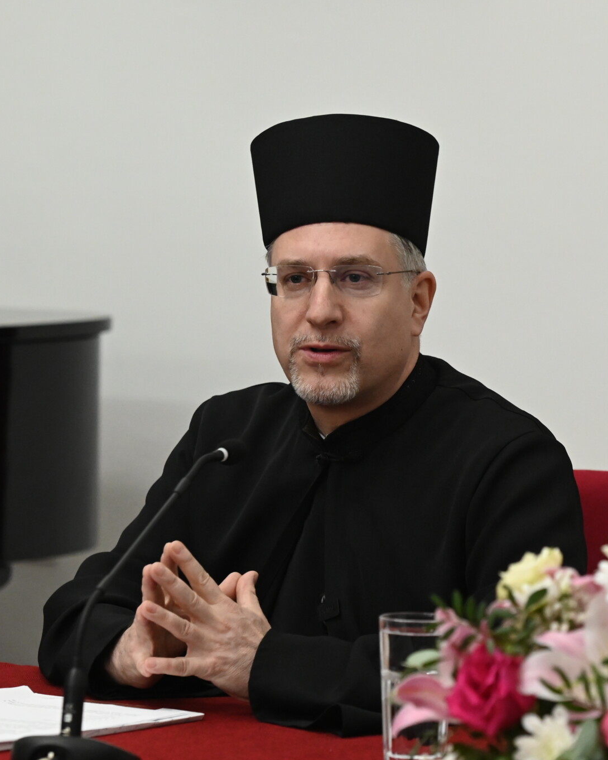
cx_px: 389
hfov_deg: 7.2
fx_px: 4835
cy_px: 353
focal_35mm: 215
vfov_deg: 9.0
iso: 4000
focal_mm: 122
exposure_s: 1/100
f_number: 4
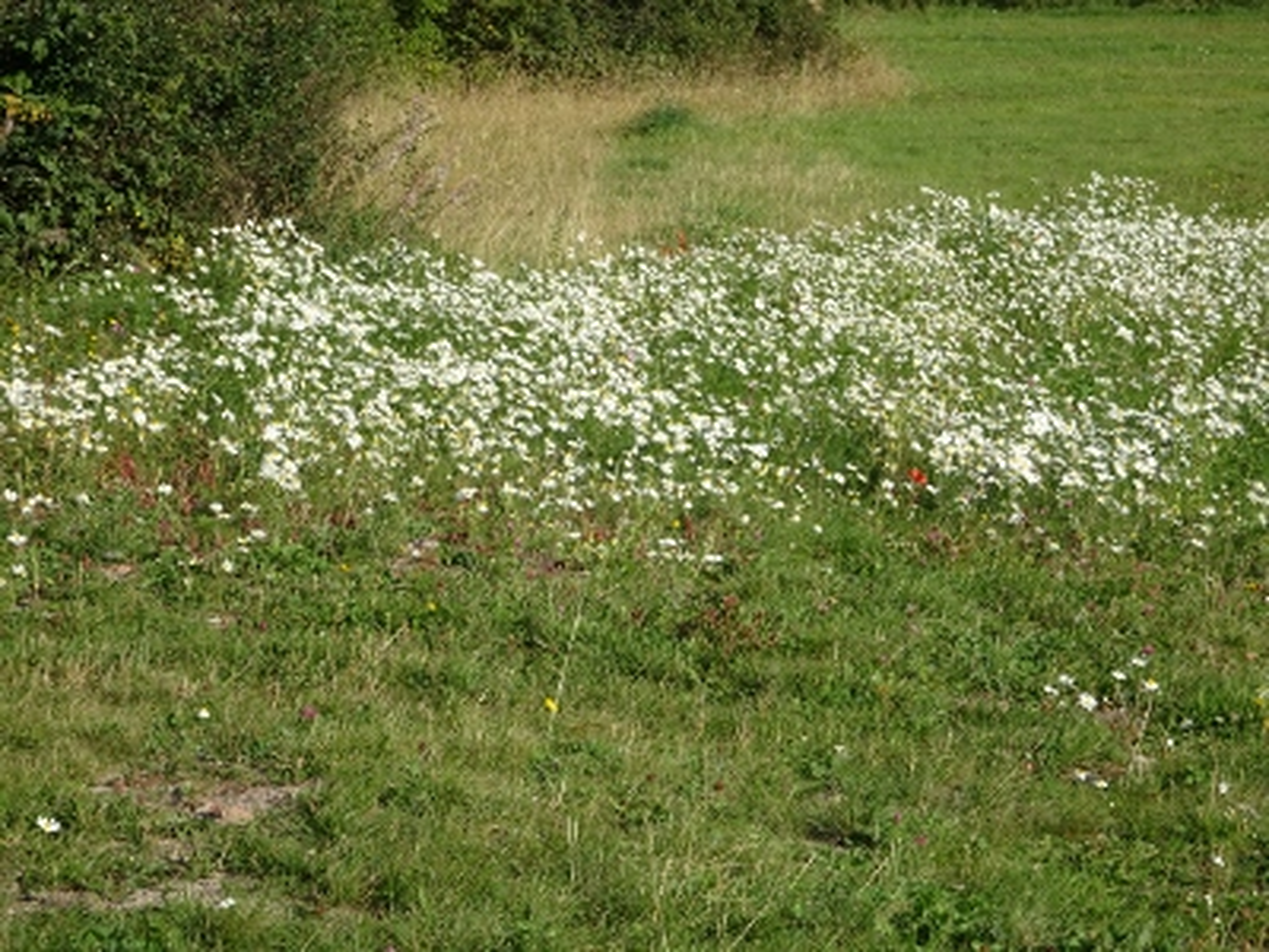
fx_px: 4216
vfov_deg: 12.9
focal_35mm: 115
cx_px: 634
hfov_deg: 17.1
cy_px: 476
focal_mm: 19.68
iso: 80
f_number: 5.6
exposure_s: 1/320
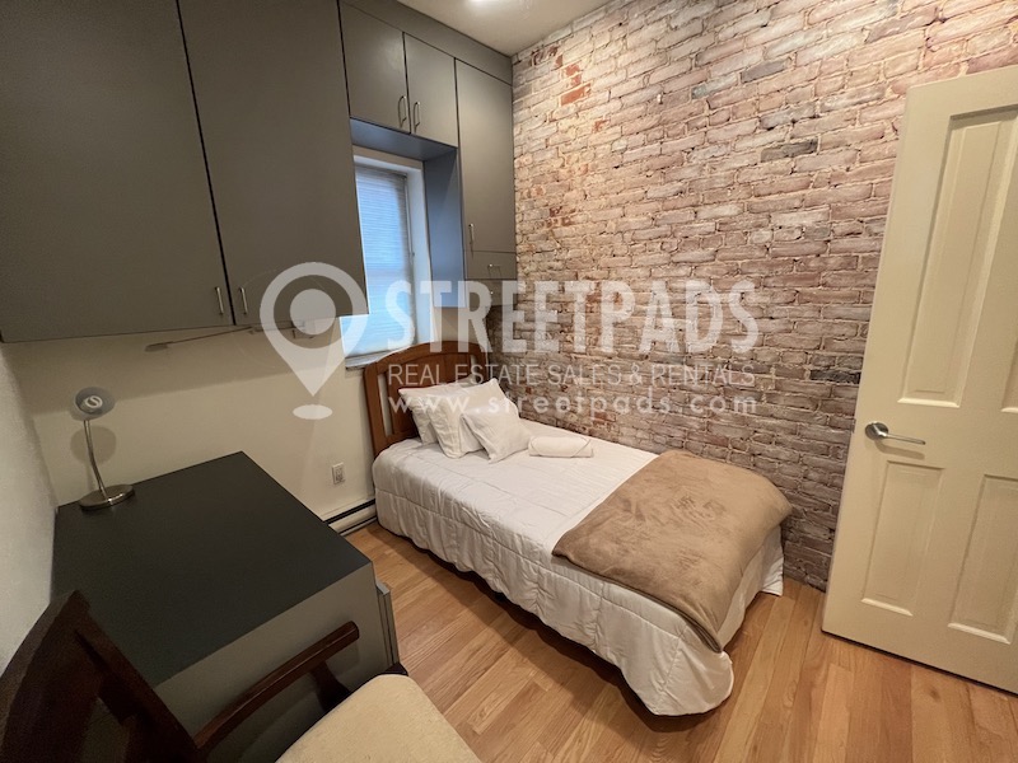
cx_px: 509
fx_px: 382
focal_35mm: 13
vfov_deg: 89.9
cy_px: 382
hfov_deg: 106.2
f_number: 1.8
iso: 400
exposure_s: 1/60
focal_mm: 1.57
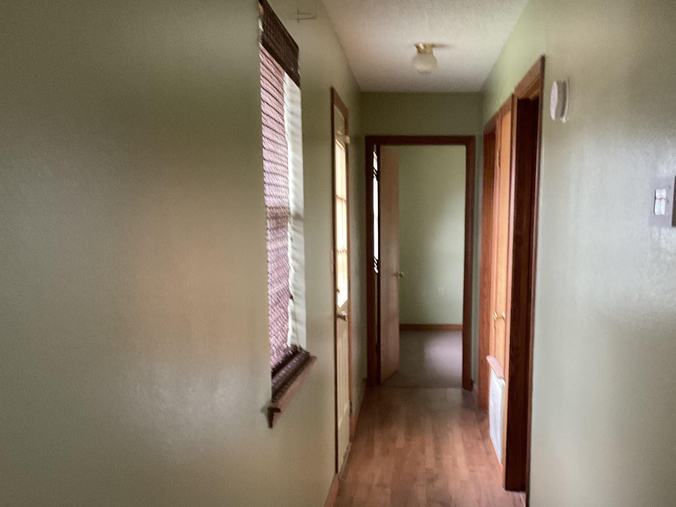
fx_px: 820
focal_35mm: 42
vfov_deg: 33.9
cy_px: 357
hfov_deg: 44.5
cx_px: 416
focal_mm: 3
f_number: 1.8
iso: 320
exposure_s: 1/36
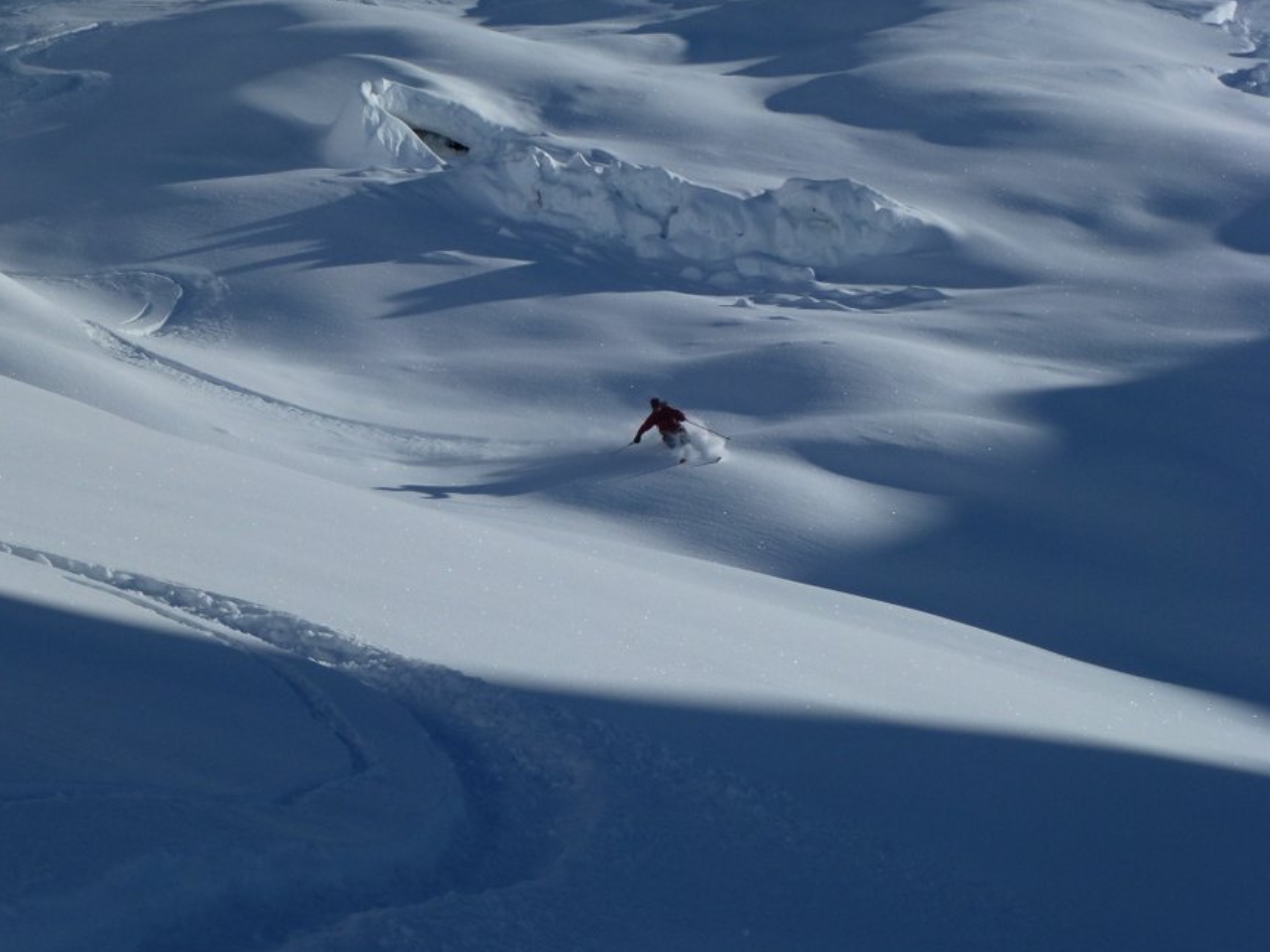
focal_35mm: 90
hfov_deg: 21.7
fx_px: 3302
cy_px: 466
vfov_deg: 16.4
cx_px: 523
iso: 100
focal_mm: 13.6
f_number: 5
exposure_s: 1/1600
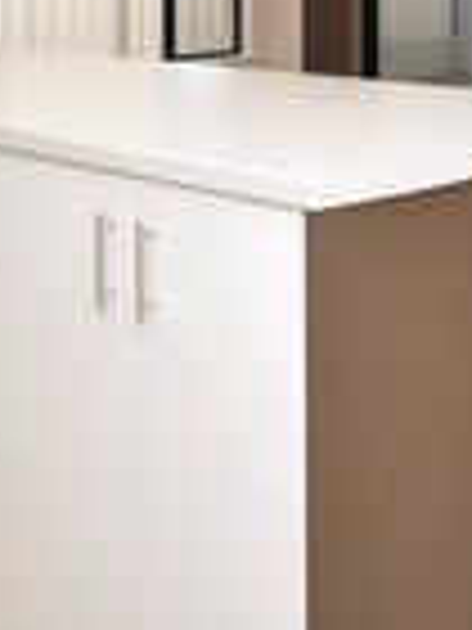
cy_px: -52
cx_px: 229
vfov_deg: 30.0
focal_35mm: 58
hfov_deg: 25.2
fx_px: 1054
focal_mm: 12
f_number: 5.6
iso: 640
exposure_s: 1/100
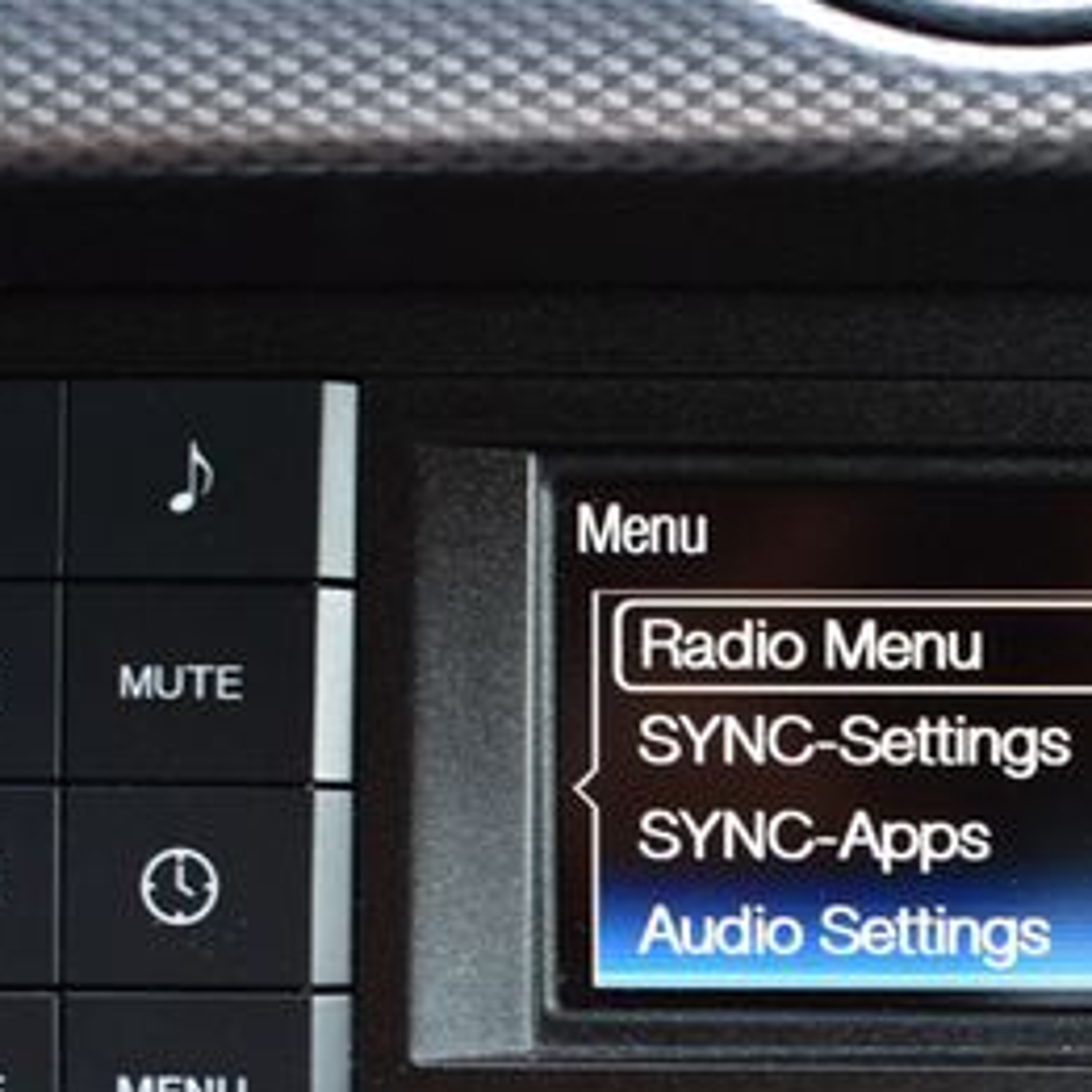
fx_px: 2785
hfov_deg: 21.7
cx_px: 983
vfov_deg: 22.1
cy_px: 736
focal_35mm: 78
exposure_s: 1/15
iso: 500
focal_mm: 25
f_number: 6.3
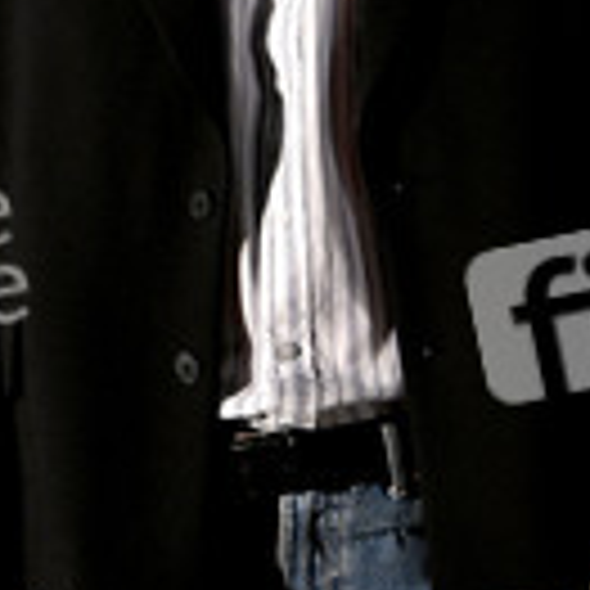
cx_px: 288
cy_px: 72
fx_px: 4937
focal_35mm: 256
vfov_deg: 6.8
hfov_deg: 6.8
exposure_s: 1/200
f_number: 6.3
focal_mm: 99
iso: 2000
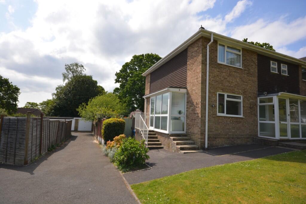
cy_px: 102
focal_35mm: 18
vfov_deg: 67.4
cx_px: 153
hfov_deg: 90.0
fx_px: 153
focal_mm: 12
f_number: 11
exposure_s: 1/200
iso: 100
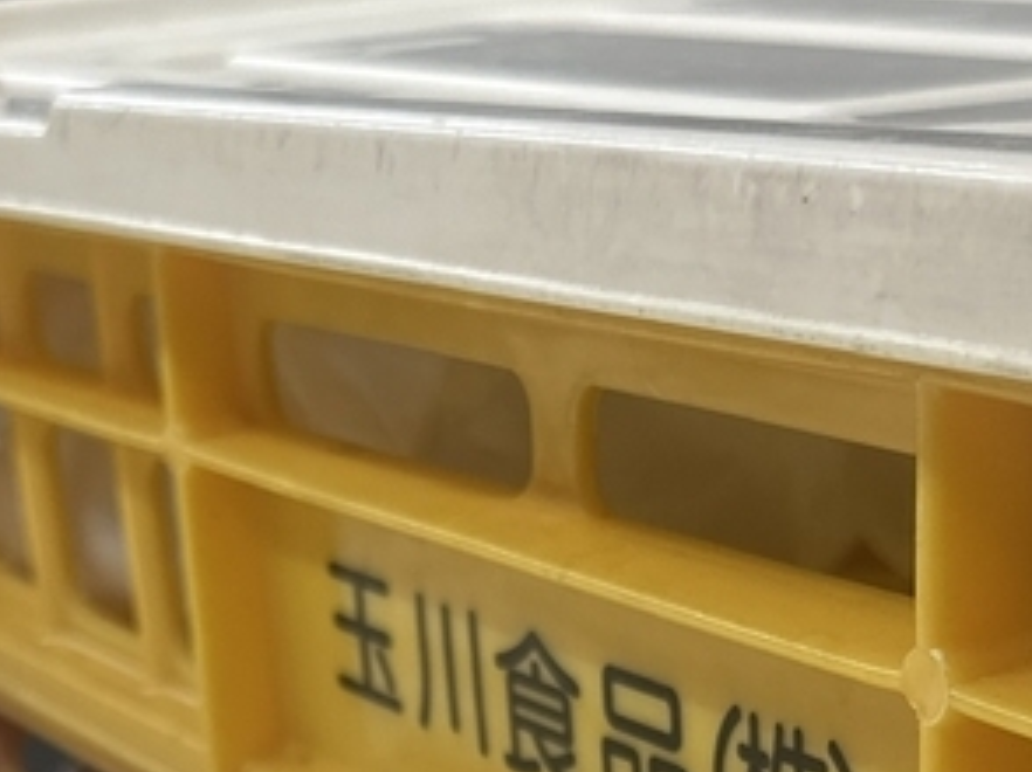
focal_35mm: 49
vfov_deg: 29.5
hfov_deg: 38.8
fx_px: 1460
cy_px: 498
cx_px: 611
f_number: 1.78
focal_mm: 6.86
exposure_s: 1/118
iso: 50
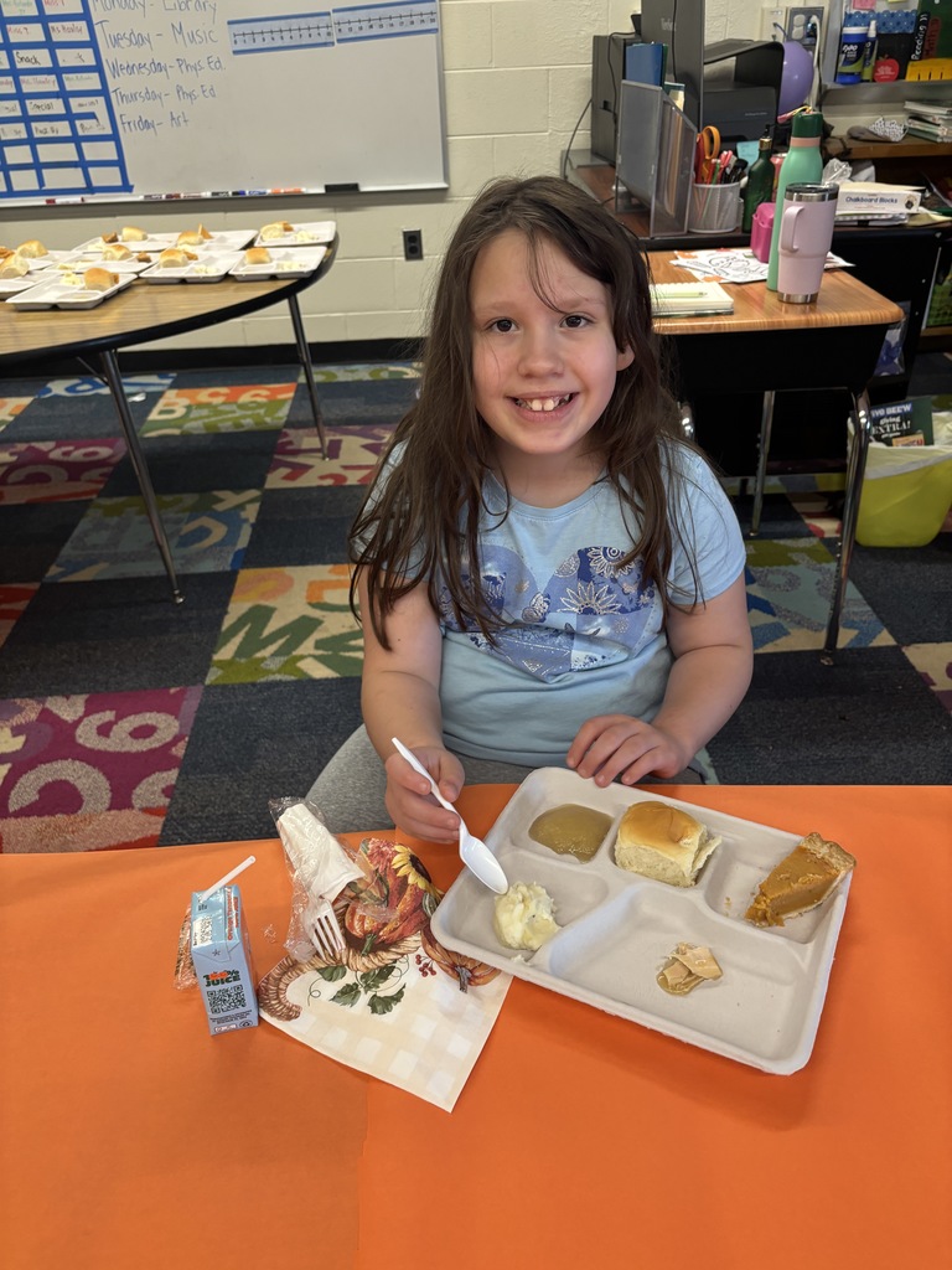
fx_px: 953
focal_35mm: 26
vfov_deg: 67.3
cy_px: 635
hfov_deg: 53.1
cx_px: 476
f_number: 1.6
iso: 160
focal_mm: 5.96
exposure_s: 1/60
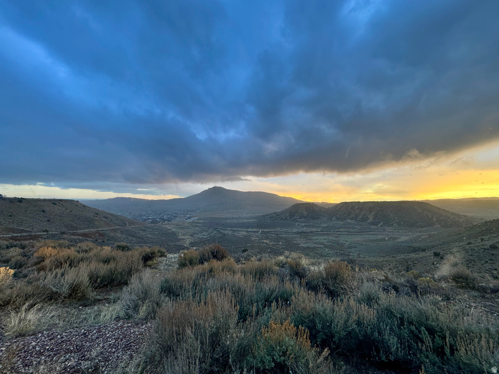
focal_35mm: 14
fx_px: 202
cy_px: 187
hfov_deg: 102.1
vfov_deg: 85.7
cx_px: 250
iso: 160
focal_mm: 2.22
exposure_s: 1/99
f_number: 2.2
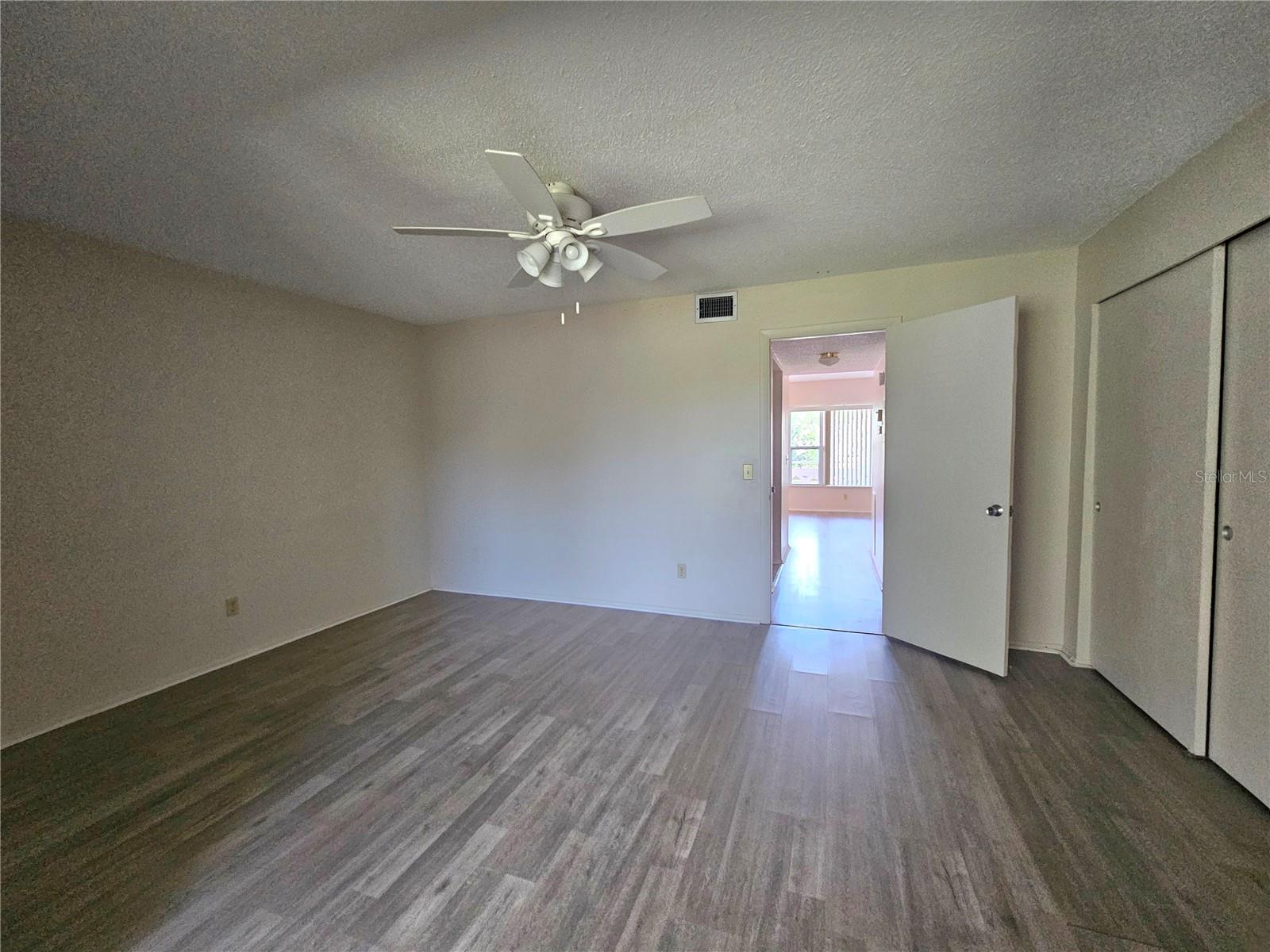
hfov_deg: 106.2
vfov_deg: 89.9
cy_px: 476
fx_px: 477
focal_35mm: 13
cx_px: 635
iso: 500
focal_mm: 2.2
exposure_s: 1/30
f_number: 2.2
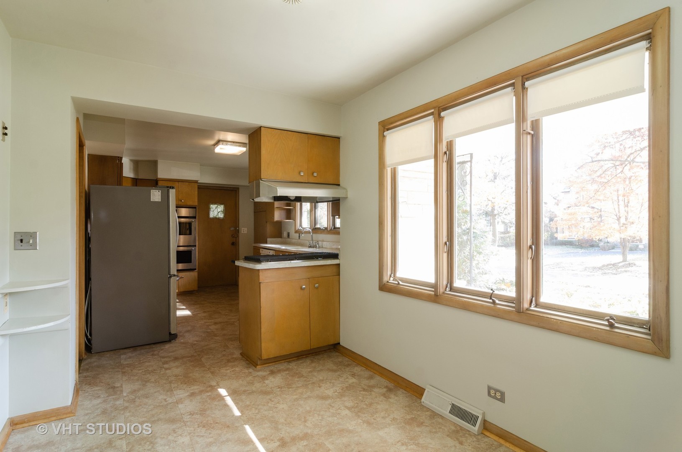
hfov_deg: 90.1
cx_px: 341
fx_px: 340
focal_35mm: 18
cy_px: 226
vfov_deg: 67.1
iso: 200
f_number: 8
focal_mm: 12
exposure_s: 1/4
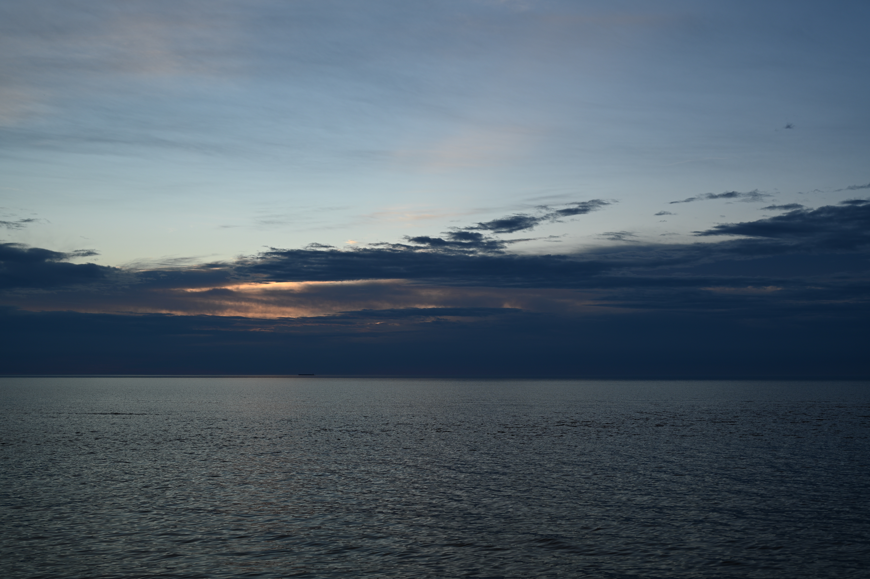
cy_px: 290
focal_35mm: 43
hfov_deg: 45.5
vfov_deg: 31.1
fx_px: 1038
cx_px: 435
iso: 100
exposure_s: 1/200
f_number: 4
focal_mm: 43
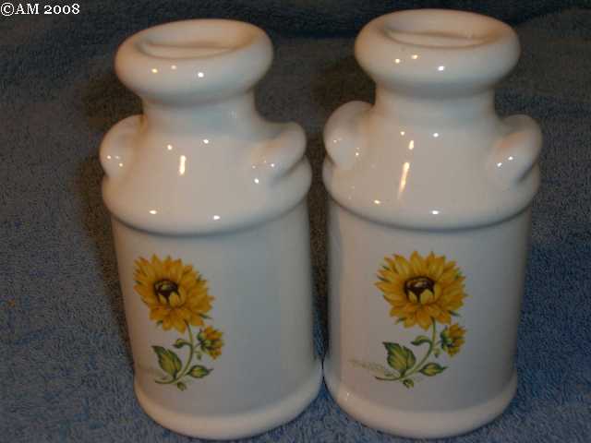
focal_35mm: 66
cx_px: 296
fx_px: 1127
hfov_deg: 29.4
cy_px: 222
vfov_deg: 22.3
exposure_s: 1/30
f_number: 3.8
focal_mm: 13.7
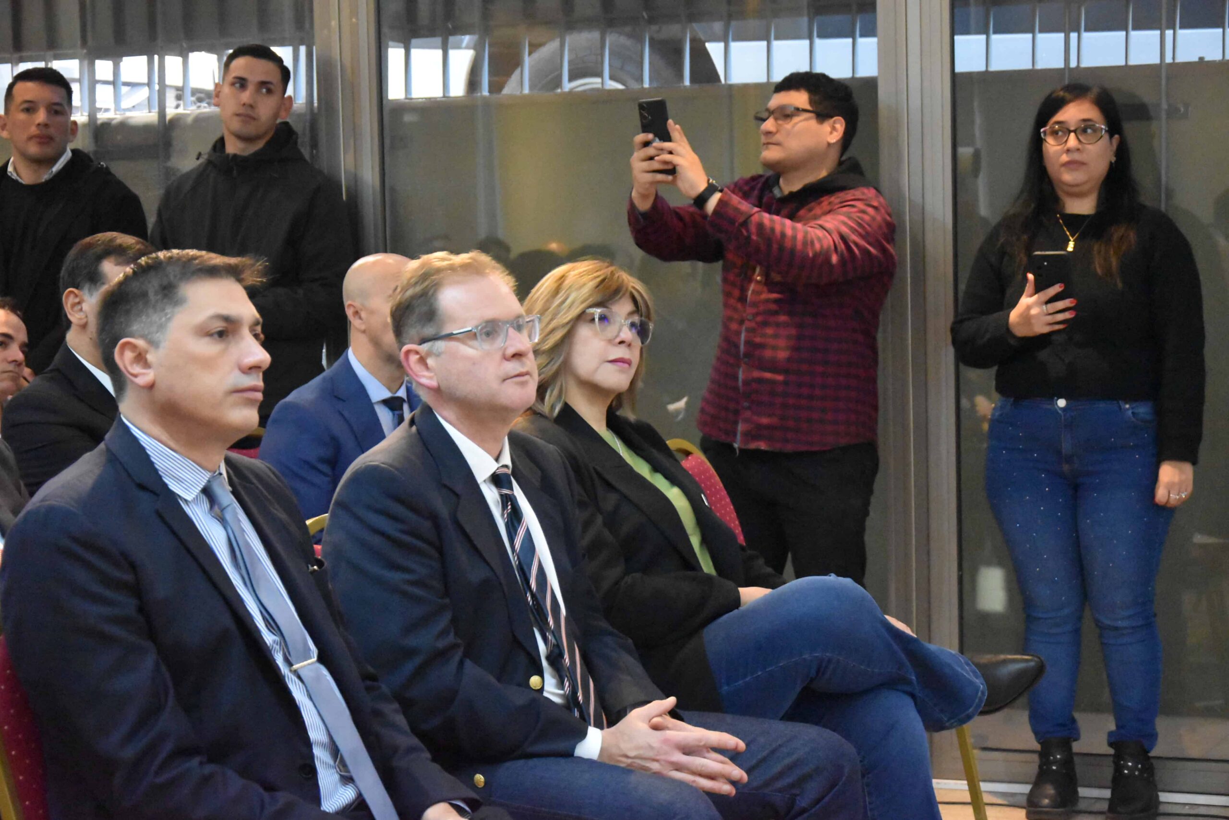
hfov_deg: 26.0
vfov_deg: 17.5
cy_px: 410
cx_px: 614
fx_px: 2663
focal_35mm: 78
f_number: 5
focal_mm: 52
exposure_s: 1/125
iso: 11400
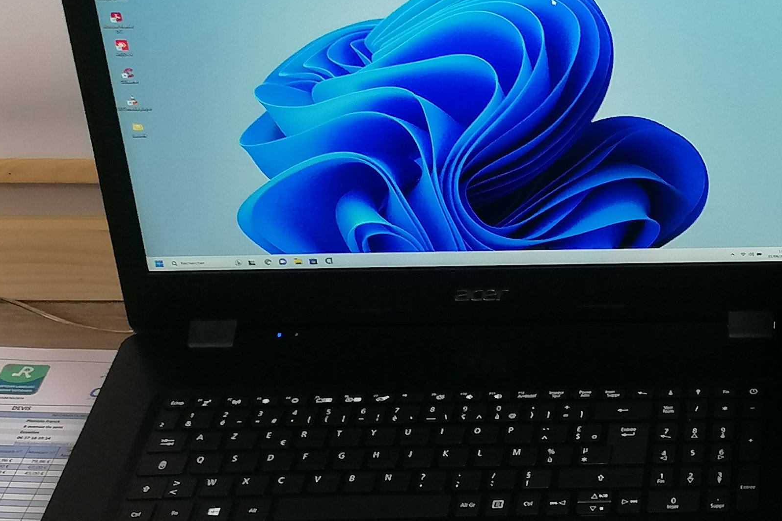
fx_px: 2042
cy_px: 158
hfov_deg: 20.5
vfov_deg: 14.5
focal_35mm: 94
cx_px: 891
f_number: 1.8
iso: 160
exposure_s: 1/50
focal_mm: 4.75
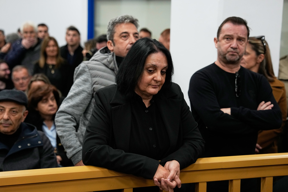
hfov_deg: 28.8
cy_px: 96
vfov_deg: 19.5
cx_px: 144
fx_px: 560
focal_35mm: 70
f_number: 3.5
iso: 2000
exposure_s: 1/250
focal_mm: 70
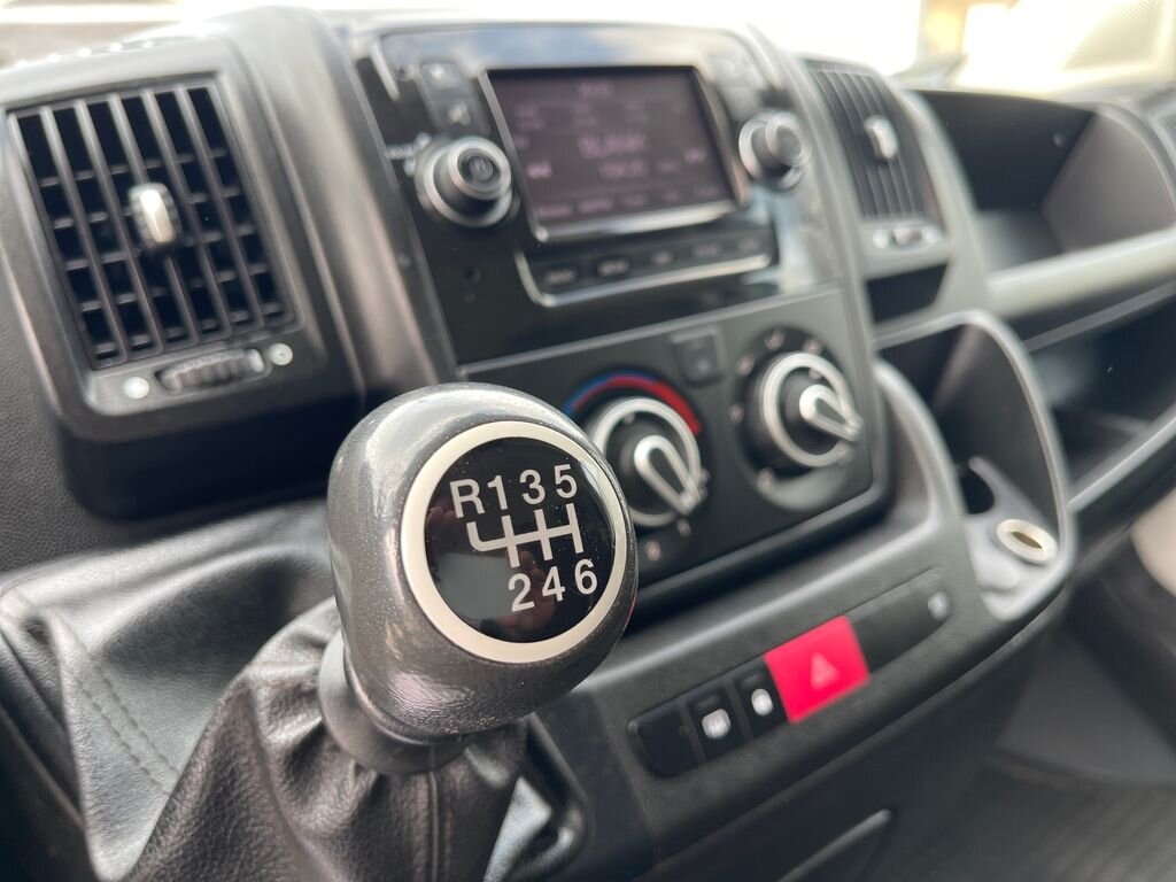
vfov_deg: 53.1
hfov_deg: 67.3
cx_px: 588
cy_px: 441
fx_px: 883
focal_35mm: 26
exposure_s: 1/121
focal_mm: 5.1
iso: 80
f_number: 1.6
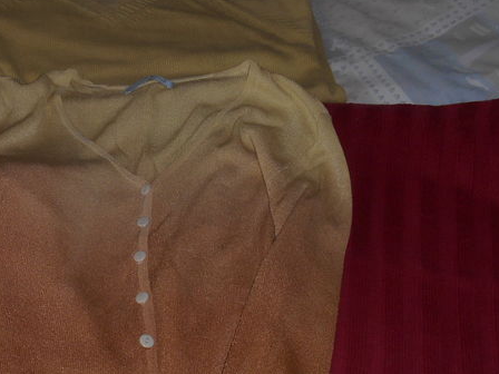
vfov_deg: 25.2
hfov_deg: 32.4
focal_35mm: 58
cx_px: 105
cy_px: 161
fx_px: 836
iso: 80
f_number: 3.4
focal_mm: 4.7
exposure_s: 1/25
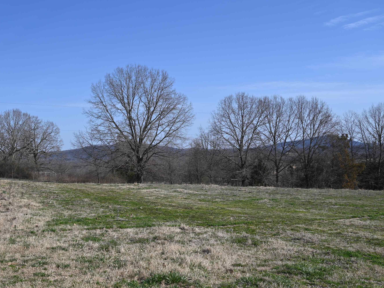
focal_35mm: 41
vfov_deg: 35.1
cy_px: 142
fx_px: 455
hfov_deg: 45.7
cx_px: 167
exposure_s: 1/400
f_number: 7.1
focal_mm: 37
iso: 100
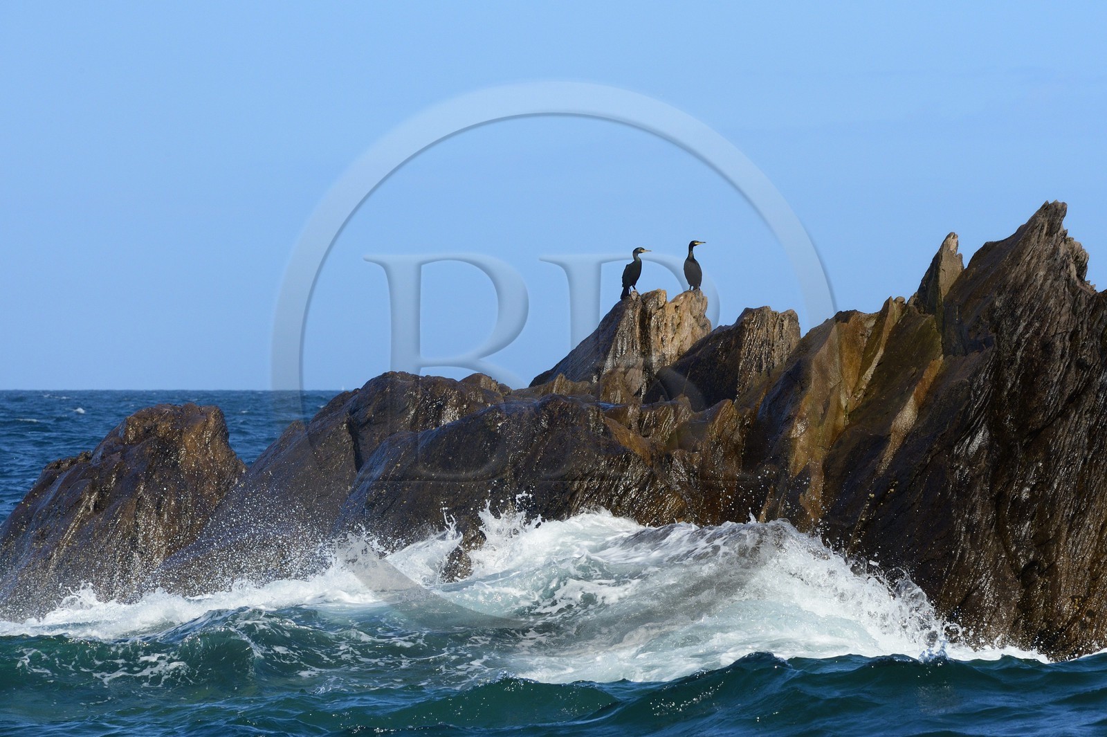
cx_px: 554
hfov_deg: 10.3
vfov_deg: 6.9
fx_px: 6147
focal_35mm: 200
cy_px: 368
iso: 800
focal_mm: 200
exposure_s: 1/1000
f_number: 14
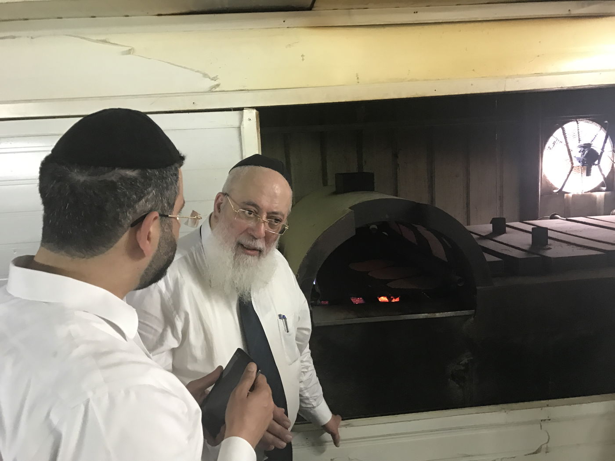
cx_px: 308
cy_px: 230
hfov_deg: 63.4
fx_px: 497
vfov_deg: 49.7
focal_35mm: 28
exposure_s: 1/17
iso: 100
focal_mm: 3.99
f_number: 1.8
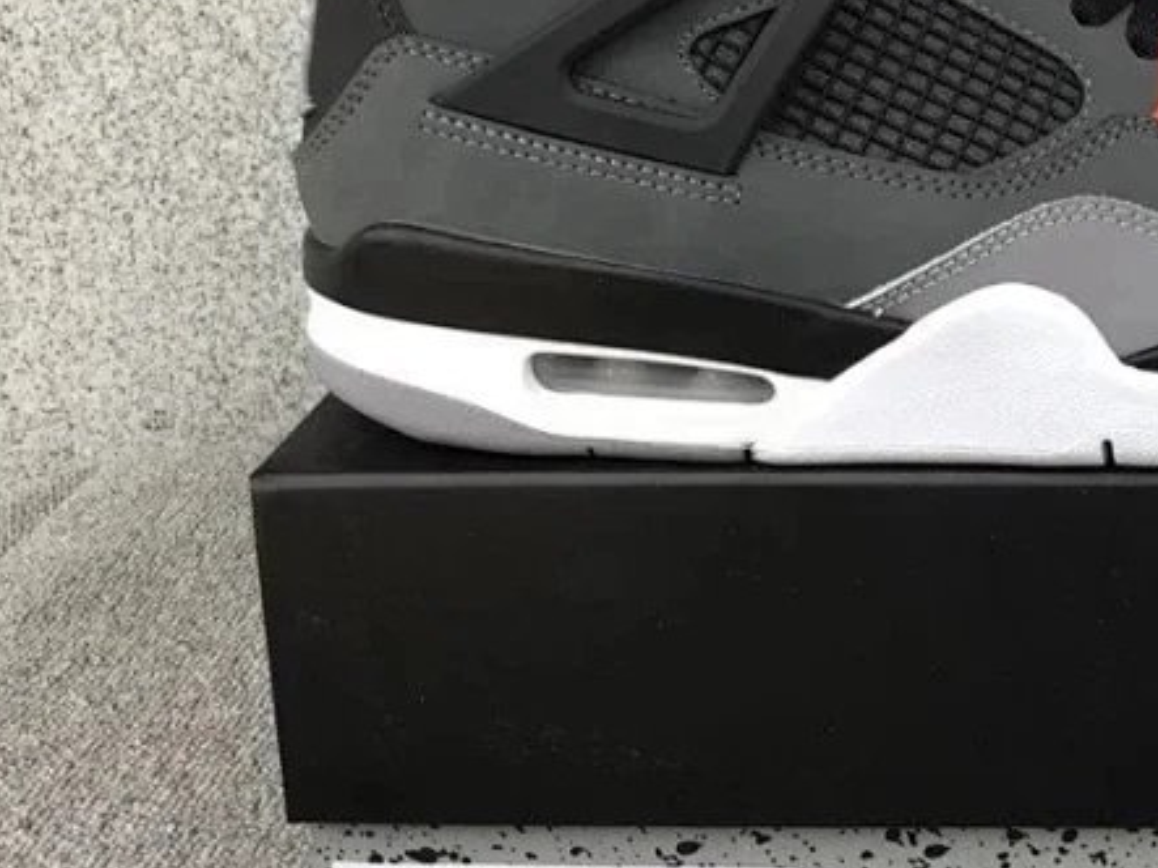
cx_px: 970
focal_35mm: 56
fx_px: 1873
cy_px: 295
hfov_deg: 33.1
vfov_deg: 26.0
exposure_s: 1/50
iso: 25
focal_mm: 3.3
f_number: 2.4
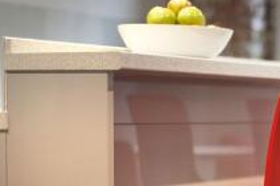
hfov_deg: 17.4
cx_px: 296
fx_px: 886
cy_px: 163
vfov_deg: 11.9
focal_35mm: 114
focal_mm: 50
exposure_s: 1/60
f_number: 1.8
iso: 200
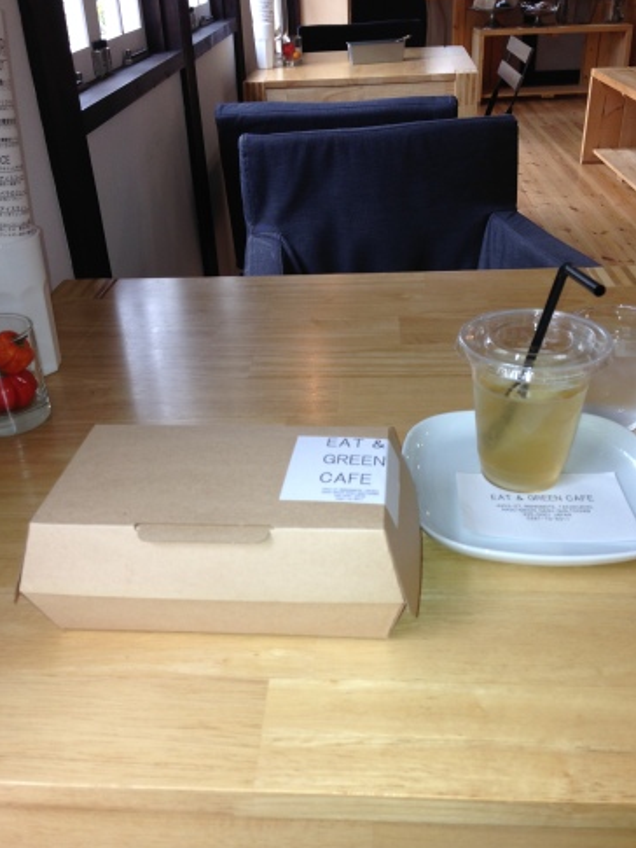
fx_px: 833
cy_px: 423
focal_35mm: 34
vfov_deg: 53.9
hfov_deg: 41.8
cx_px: 310
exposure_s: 1/31
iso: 50
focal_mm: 4.13
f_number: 2.4
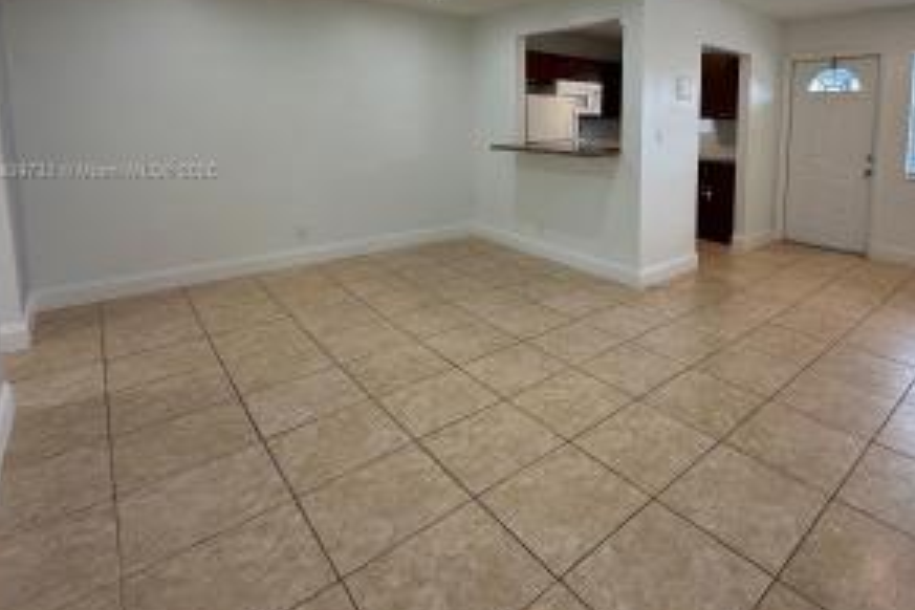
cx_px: 594
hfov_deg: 81.7
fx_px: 508
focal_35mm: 20
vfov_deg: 59.5
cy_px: 173
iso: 160
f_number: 2.2
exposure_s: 1/120
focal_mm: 2.22
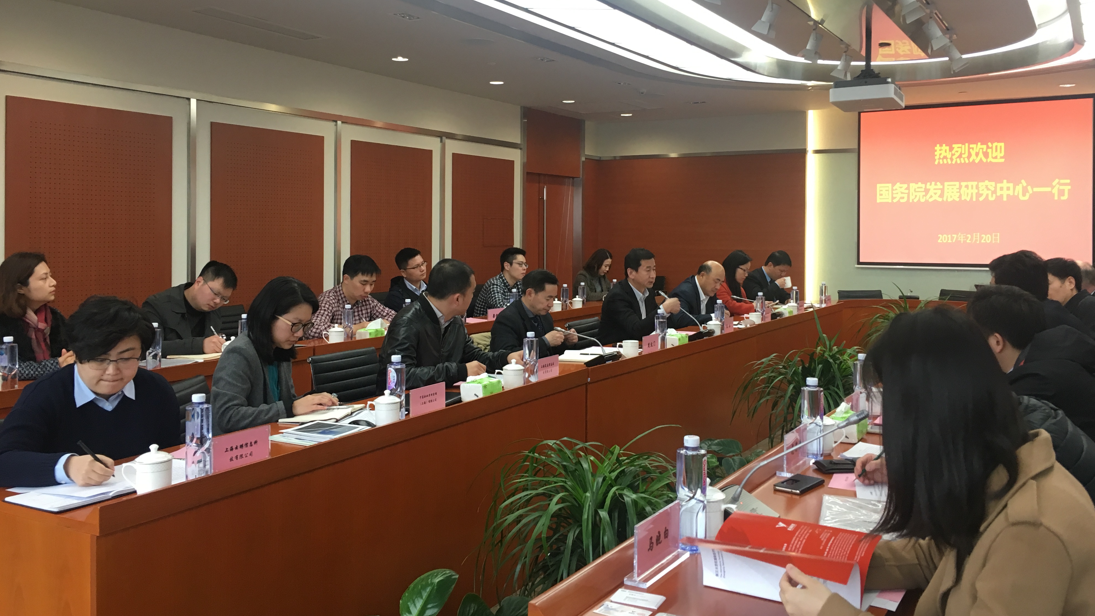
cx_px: 551
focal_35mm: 32
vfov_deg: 36.5
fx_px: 929
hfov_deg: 61.0
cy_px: 236
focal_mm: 4.15
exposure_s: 1/33
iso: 100
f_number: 2.2
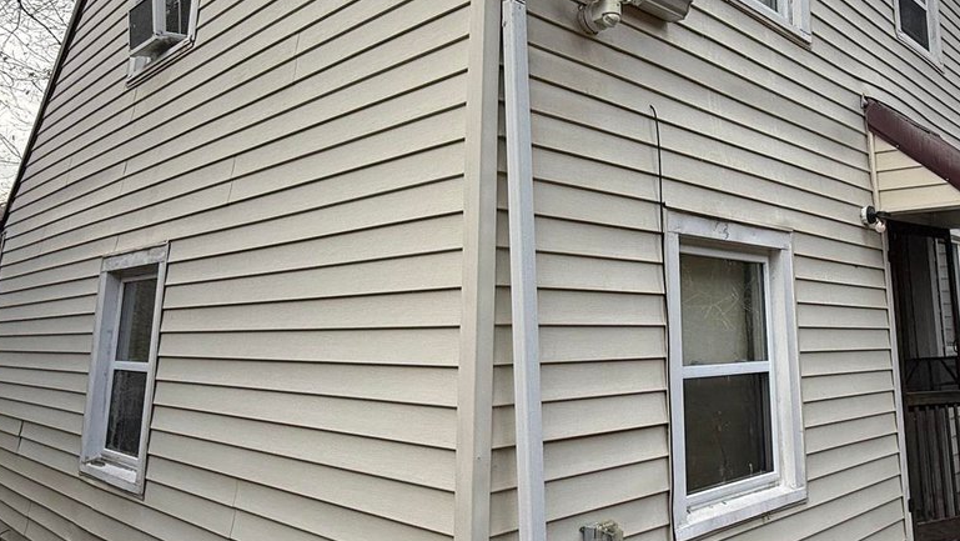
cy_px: 181
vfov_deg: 38.5
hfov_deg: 63.6
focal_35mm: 30
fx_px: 764
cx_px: 587
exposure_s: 1/319
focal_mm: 2.22
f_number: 2.2
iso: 50
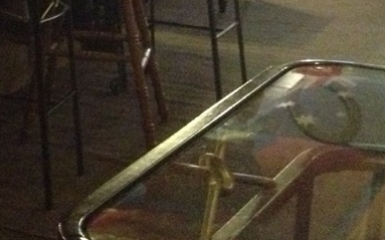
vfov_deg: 9.9
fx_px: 1300
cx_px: -219
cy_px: -227
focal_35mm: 124
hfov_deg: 15.4
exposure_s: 1/15
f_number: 2.4
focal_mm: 4.28
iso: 800
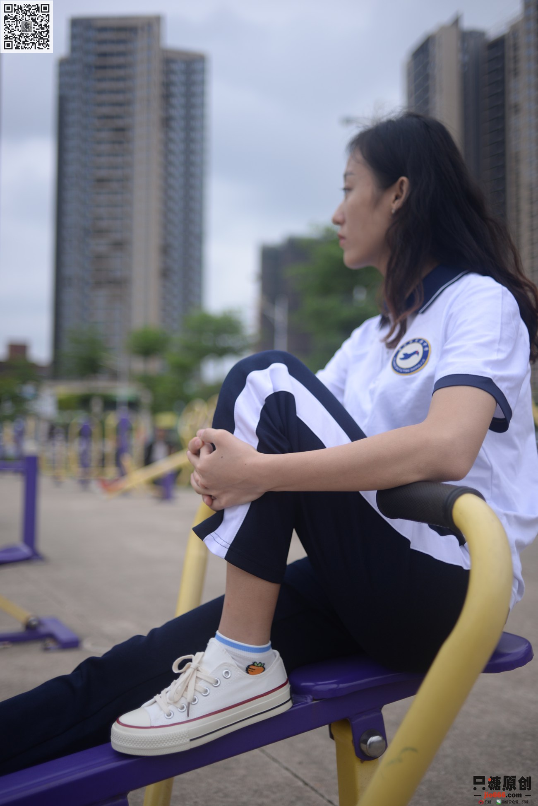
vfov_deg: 54.4
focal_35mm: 35
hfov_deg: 37.9
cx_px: 269
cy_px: 403
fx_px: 784
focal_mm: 35
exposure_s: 1/640
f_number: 2
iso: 125
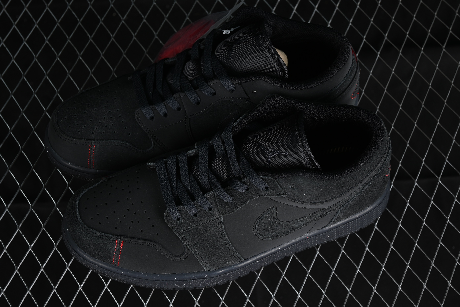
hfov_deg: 27.0
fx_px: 958
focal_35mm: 75
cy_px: 154
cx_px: 230
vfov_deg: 18.2
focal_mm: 50
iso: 160
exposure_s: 1/50
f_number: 6.3
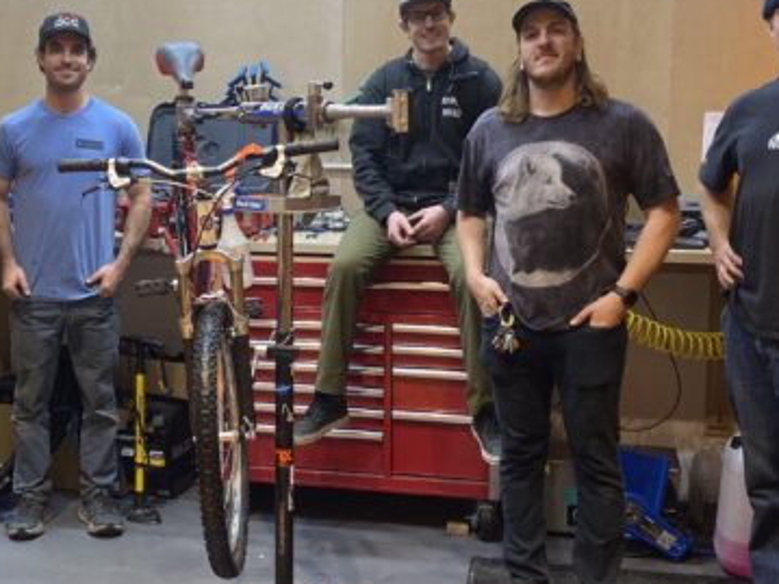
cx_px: 226
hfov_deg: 34.4
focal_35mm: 55
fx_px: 1237
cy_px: 256
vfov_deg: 26.5
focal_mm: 4.25
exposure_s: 1/60
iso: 100
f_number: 1.8
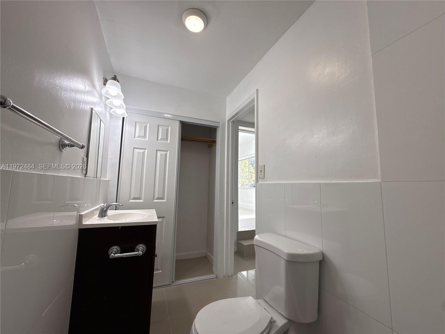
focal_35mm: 14
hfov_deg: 102.1
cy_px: 167
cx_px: 222
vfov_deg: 85.7
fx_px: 180
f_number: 2.2
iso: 50
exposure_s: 1/120
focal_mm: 2.22
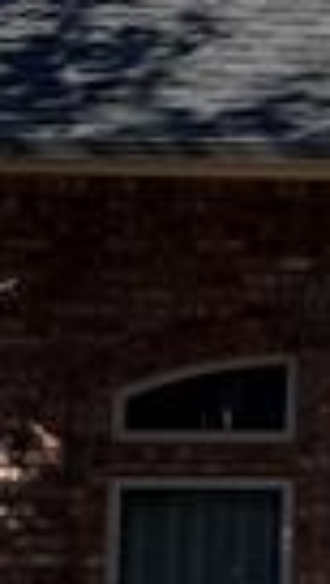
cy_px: 206
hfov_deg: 5.4
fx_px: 3297
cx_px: 951
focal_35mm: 213
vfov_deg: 10.1
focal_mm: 5.1
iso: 50
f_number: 1.6
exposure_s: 1/2463
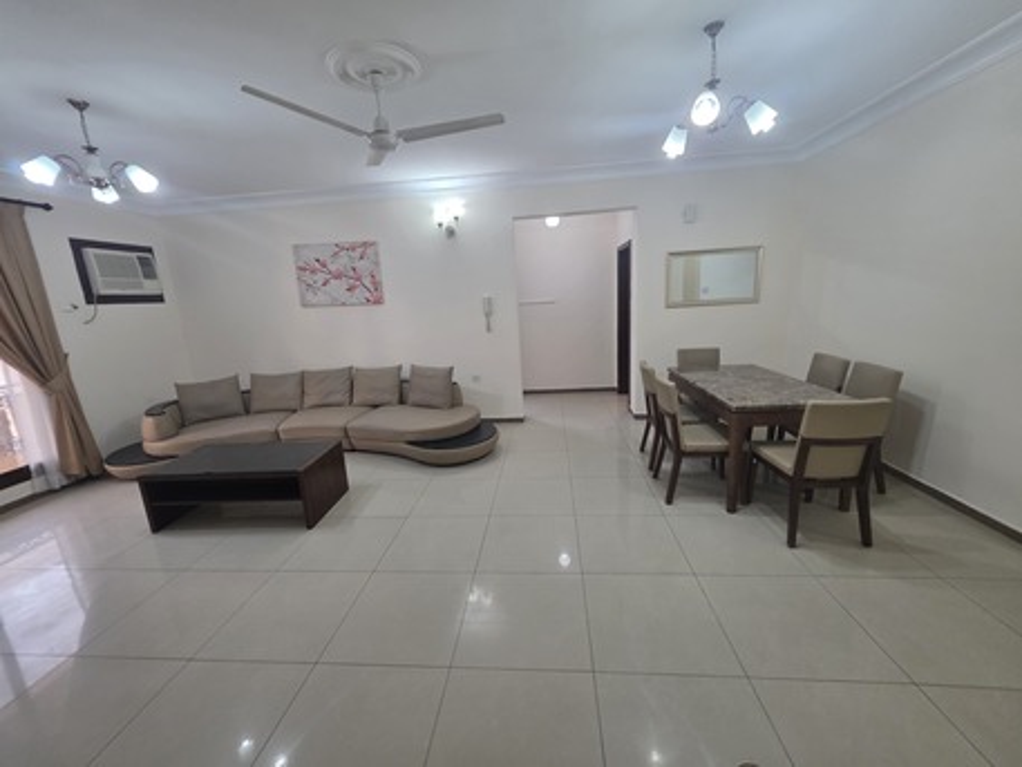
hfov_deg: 106.2
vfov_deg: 89.9
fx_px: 384
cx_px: 511
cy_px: 384
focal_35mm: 13
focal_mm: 2.2
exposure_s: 1/100
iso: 160
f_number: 1.9
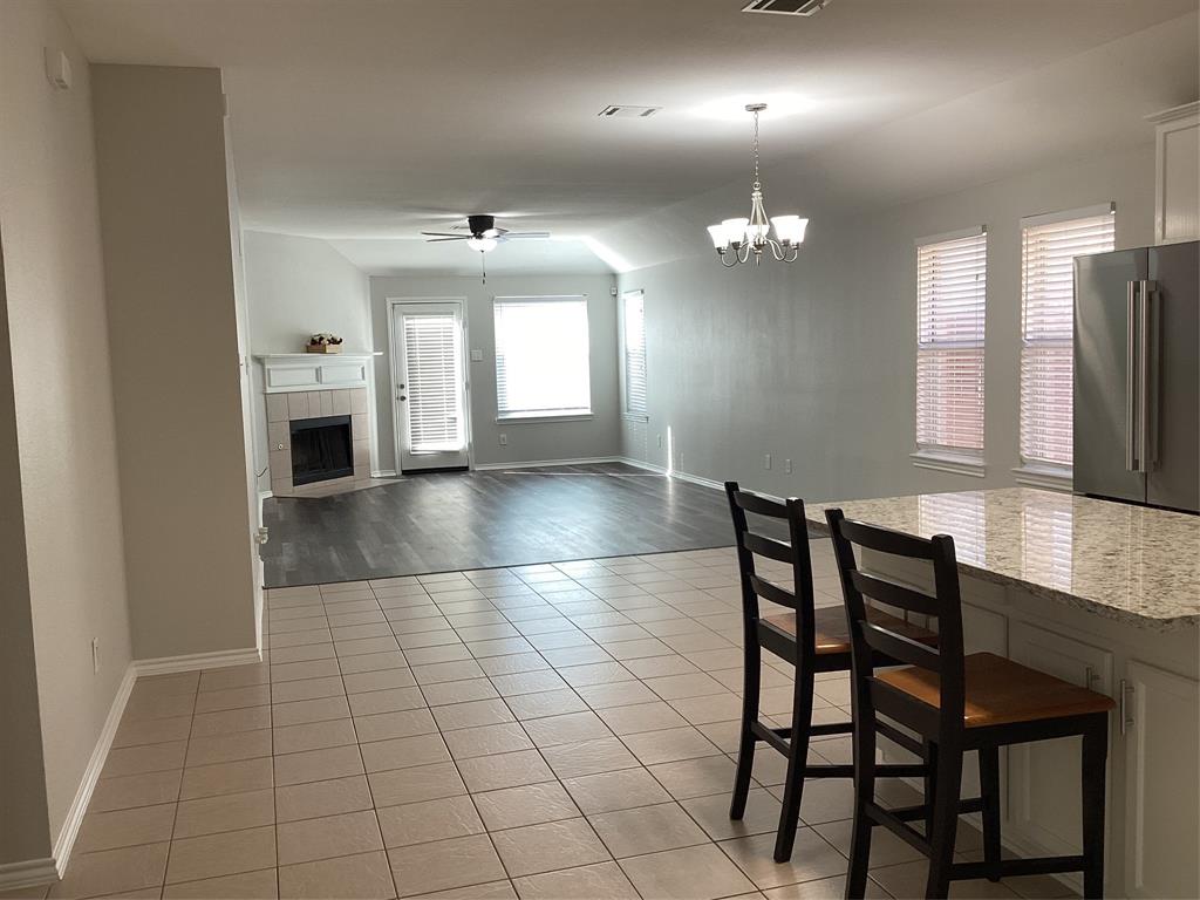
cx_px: 600
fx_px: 1075
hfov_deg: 58.4
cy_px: 450
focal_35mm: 31
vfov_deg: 45.4
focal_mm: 3.3
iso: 64
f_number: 2.4
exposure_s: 1/60
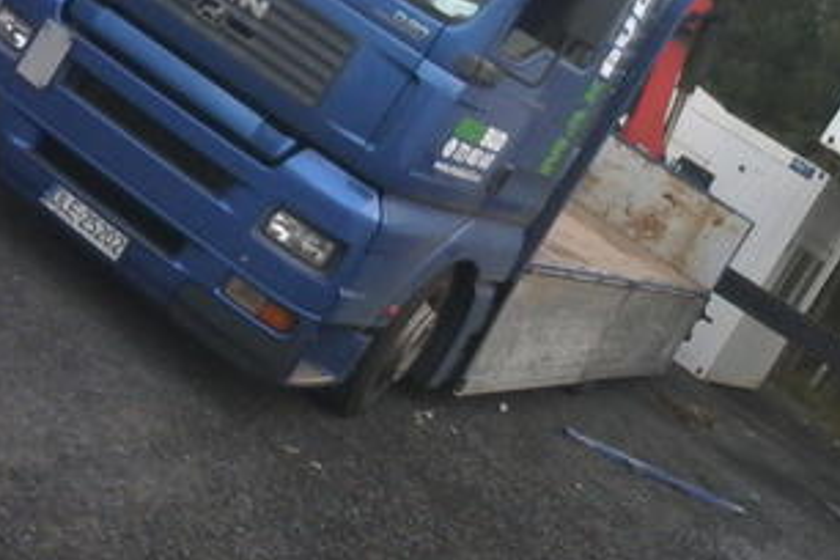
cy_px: 95
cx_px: 511
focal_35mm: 64
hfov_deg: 31.3
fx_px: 1493
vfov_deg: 20.9
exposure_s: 1/100
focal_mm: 2.35
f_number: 2.4
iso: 100
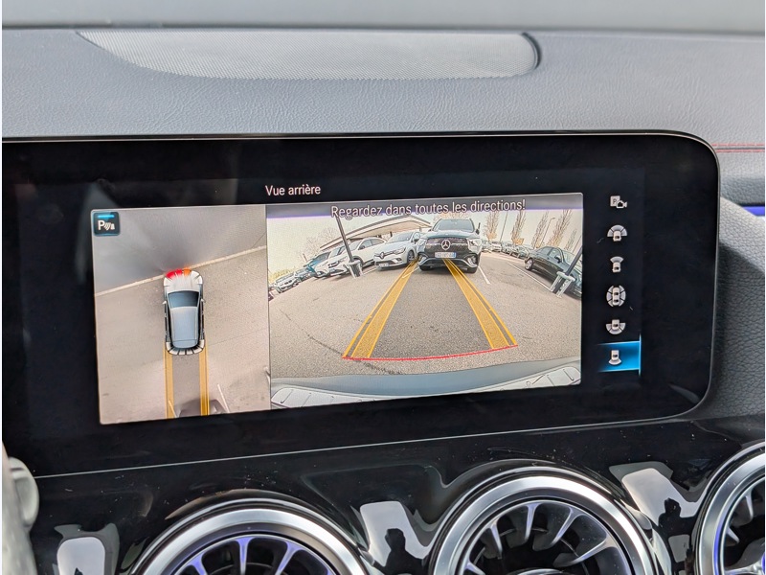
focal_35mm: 49
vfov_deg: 29.7
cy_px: 288
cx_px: 383
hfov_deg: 38.9
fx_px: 1084
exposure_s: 1/534
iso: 160
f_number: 1.68
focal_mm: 6.9
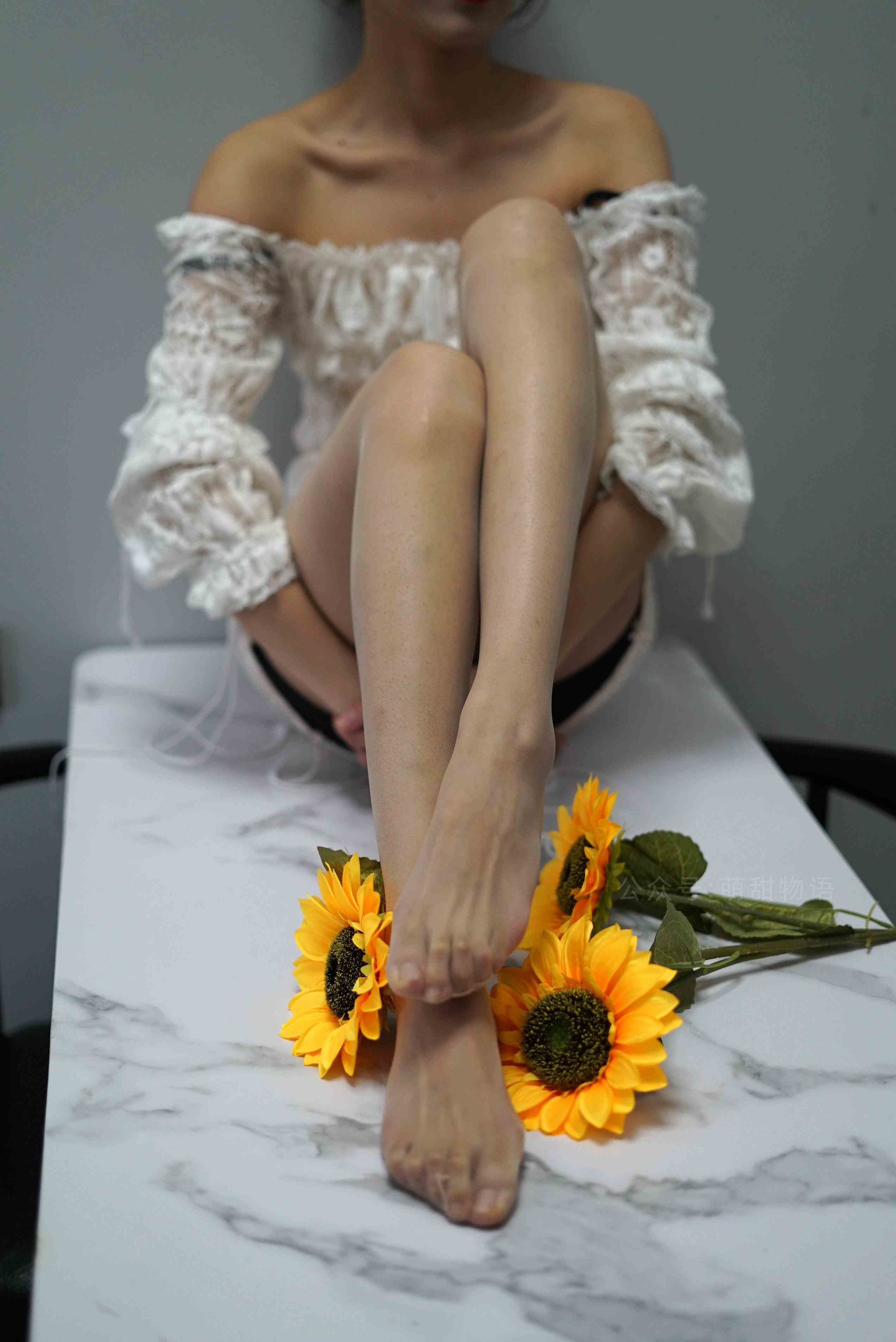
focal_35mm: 50
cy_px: 671
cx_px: 448
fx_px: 1864
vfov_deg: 39.6
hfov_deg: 27.0
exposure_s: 1/640
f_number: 2
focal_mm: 50
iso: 800
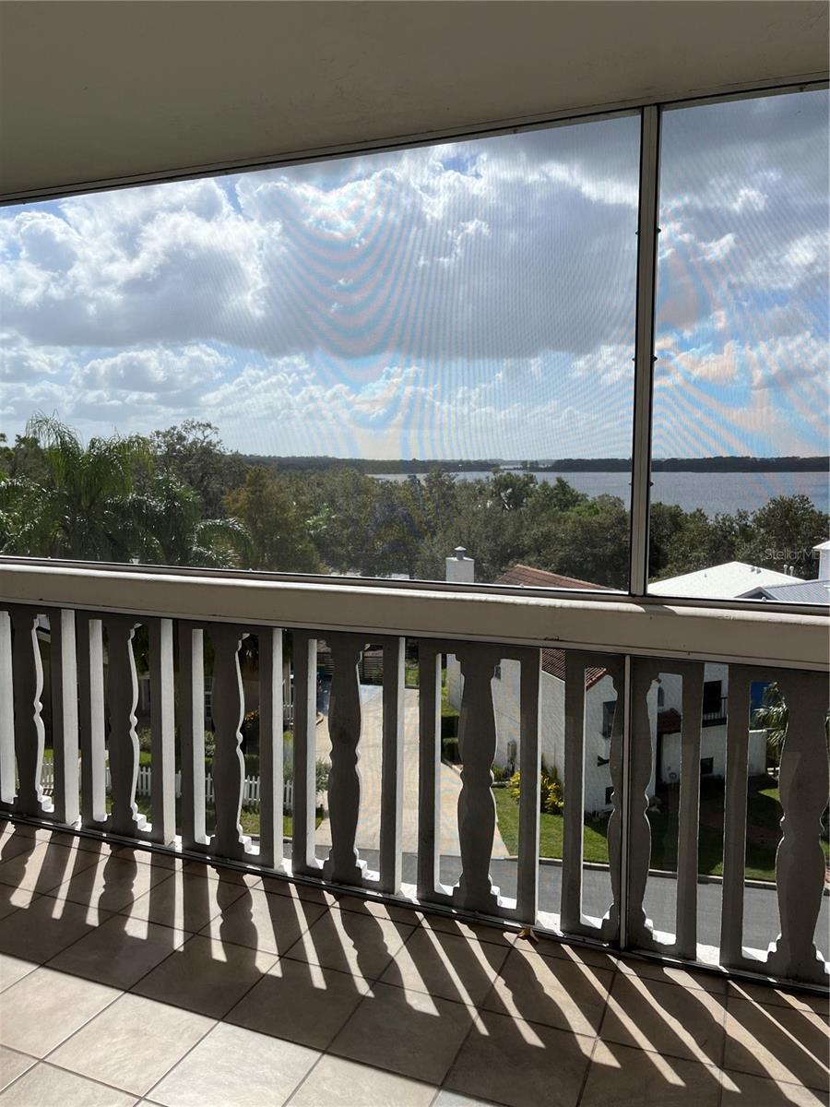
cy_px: 554
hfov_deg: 53.1
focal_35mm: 26
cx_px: 415
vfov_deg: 67.3
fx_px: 831
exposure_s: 1/4016
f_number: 1.6
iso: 50
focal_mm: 5.1
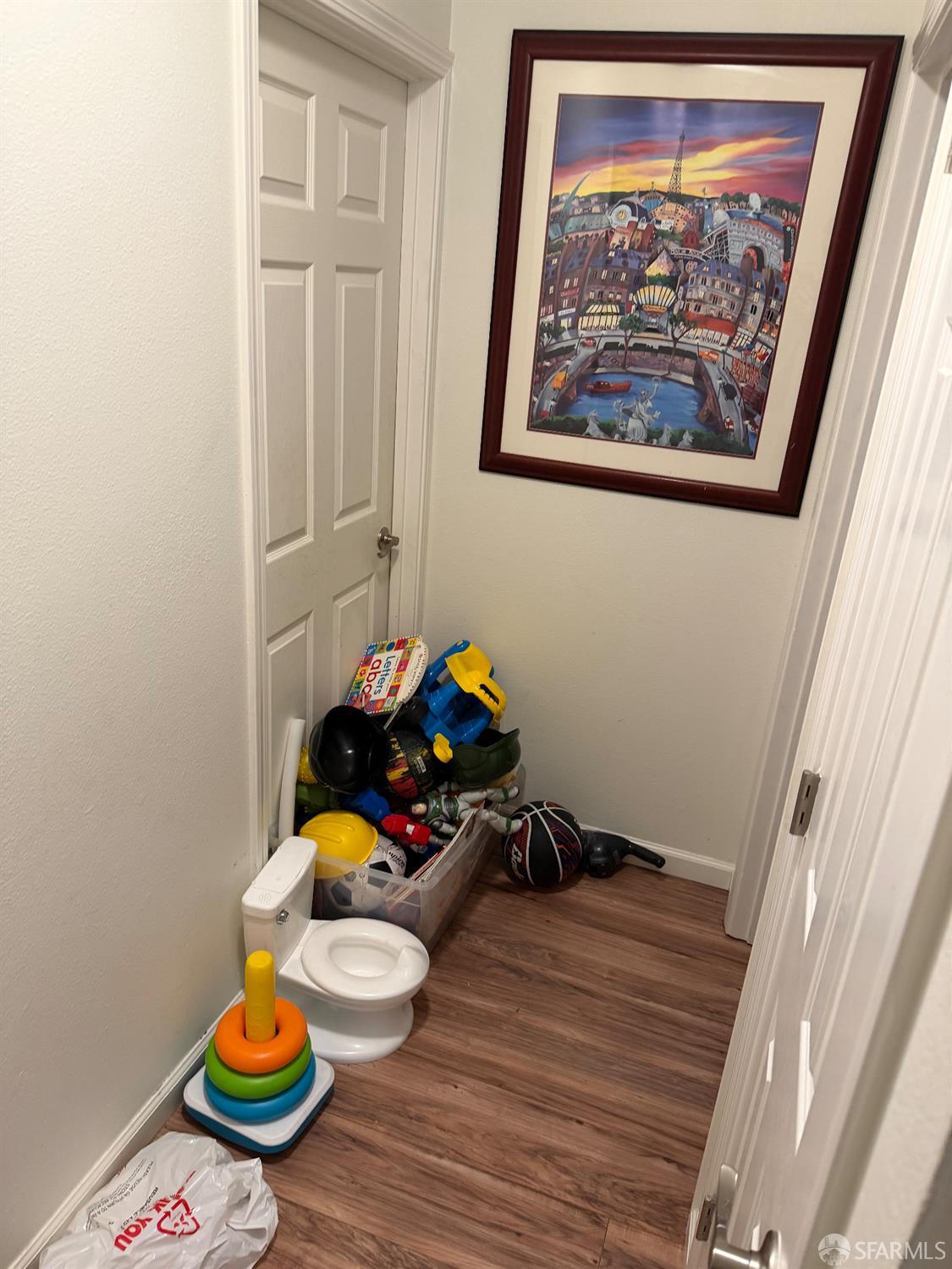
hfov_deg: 56.8
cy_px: 634
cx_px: 476
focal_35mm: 24
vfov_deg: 71.6
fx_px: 880
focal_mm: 6.76
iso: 250
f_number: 1.78
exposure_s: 1/60
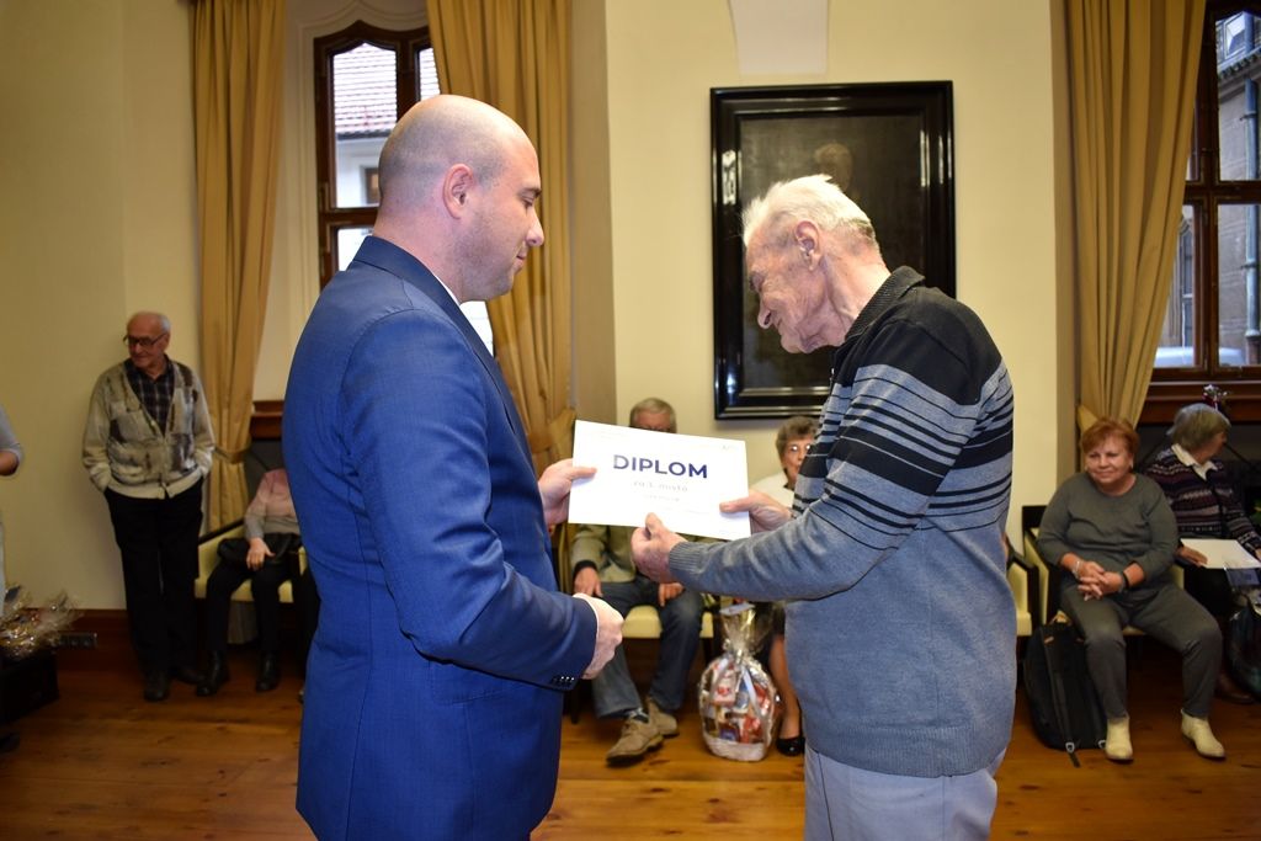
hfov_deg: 67.4
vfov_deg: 47.9
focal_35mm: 27
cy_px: 420
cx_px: 630
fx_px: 946
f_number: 4
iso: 500
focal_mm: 18
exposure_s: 1/60
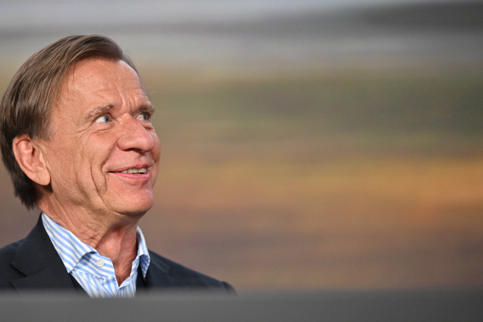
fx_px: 3555
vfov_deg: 5.2
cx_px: 181
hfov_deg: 7.8
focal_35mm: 265
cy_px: 205
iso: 2800
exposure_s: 1/250
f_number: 2.8
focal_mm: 200
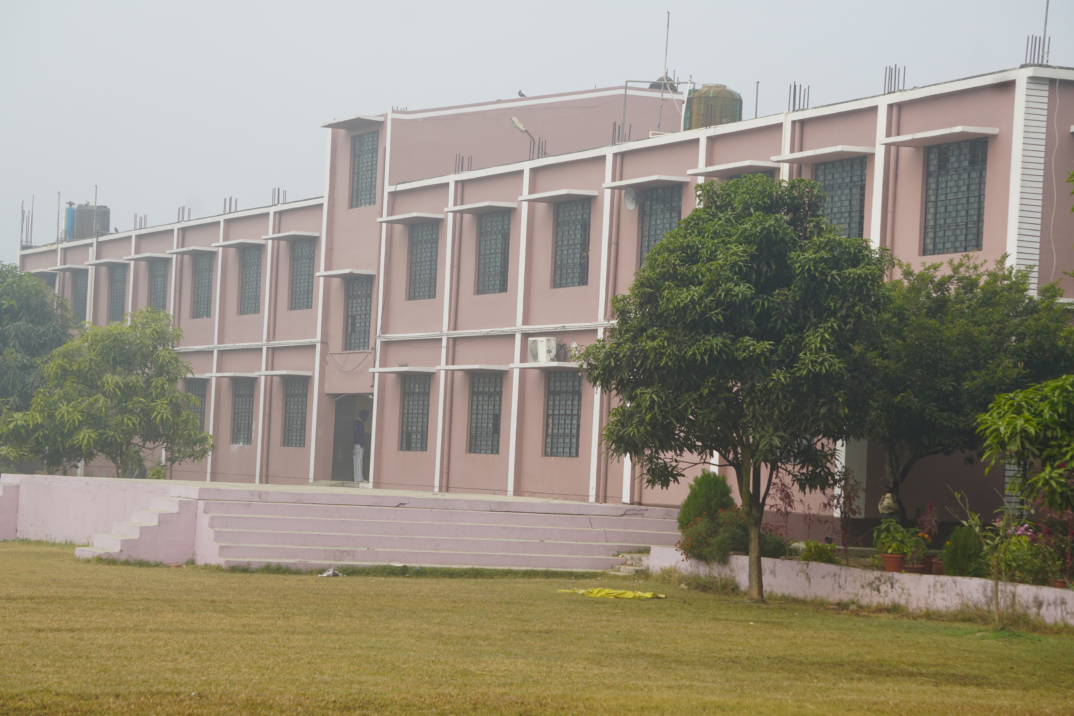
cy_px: 358
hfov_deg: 21.9
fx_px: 2774
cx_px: 537
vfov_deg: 14.7
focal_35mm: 93
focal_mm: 62
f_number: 8
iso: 100
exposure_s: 1/160
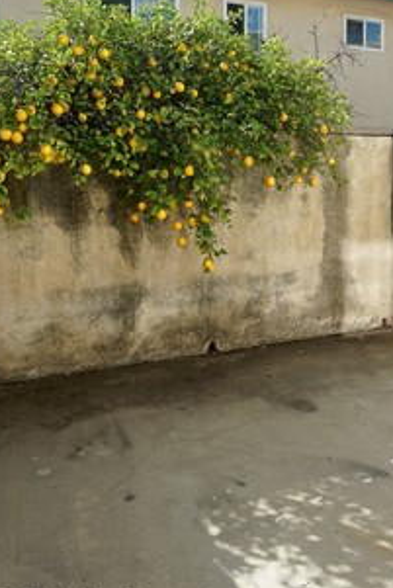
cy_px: 218
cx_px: 291
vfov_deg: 55.1
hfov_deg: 38.0
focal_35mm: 34
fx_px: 556
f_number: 6.3
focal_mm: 16
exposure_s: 1/125
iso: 100
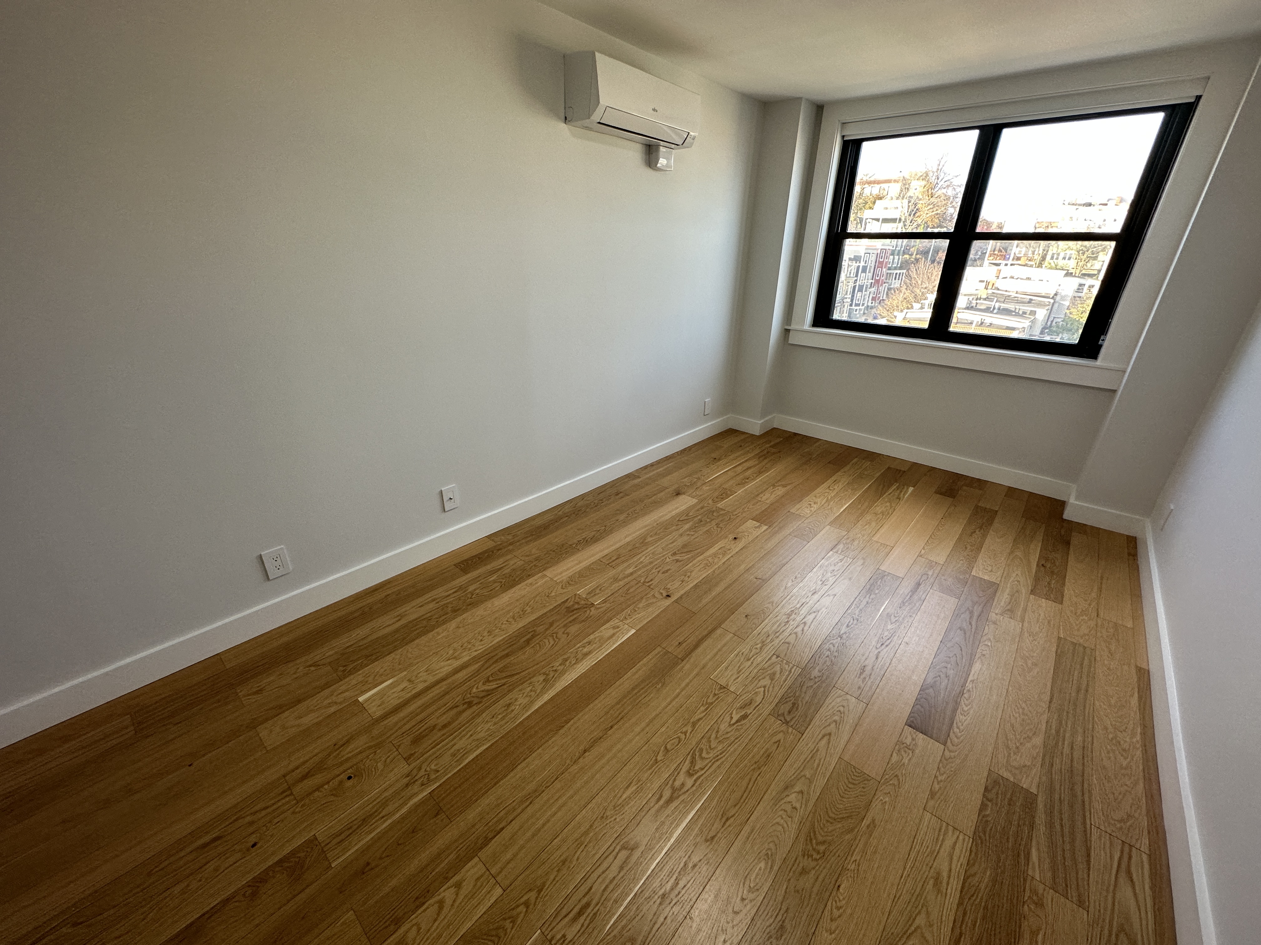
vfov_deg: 85.7
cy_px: 472
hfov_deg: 102.1
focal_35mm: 14
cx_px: 630
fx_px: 510
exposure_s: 1/120
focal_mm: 2.22
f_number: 2.2
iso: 125
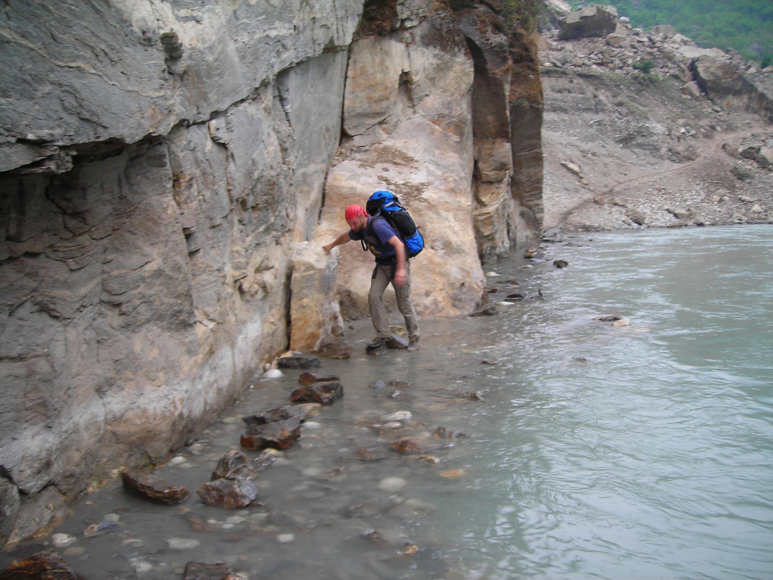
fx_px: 849
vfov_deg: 37.7
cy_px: 290
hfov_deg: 49.0
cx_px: 386
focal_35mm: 38
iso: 50
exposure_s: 1/14.3
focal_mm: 6.3
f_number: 3.2
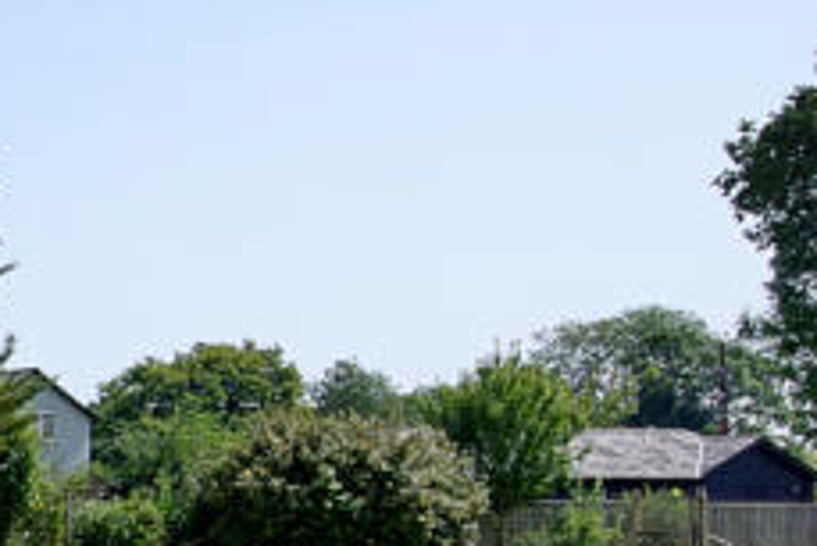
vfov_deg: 15.8
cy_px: 530
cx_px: -614
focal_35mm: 85
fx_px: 1930
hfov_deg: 18.9
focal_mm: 13
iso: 100
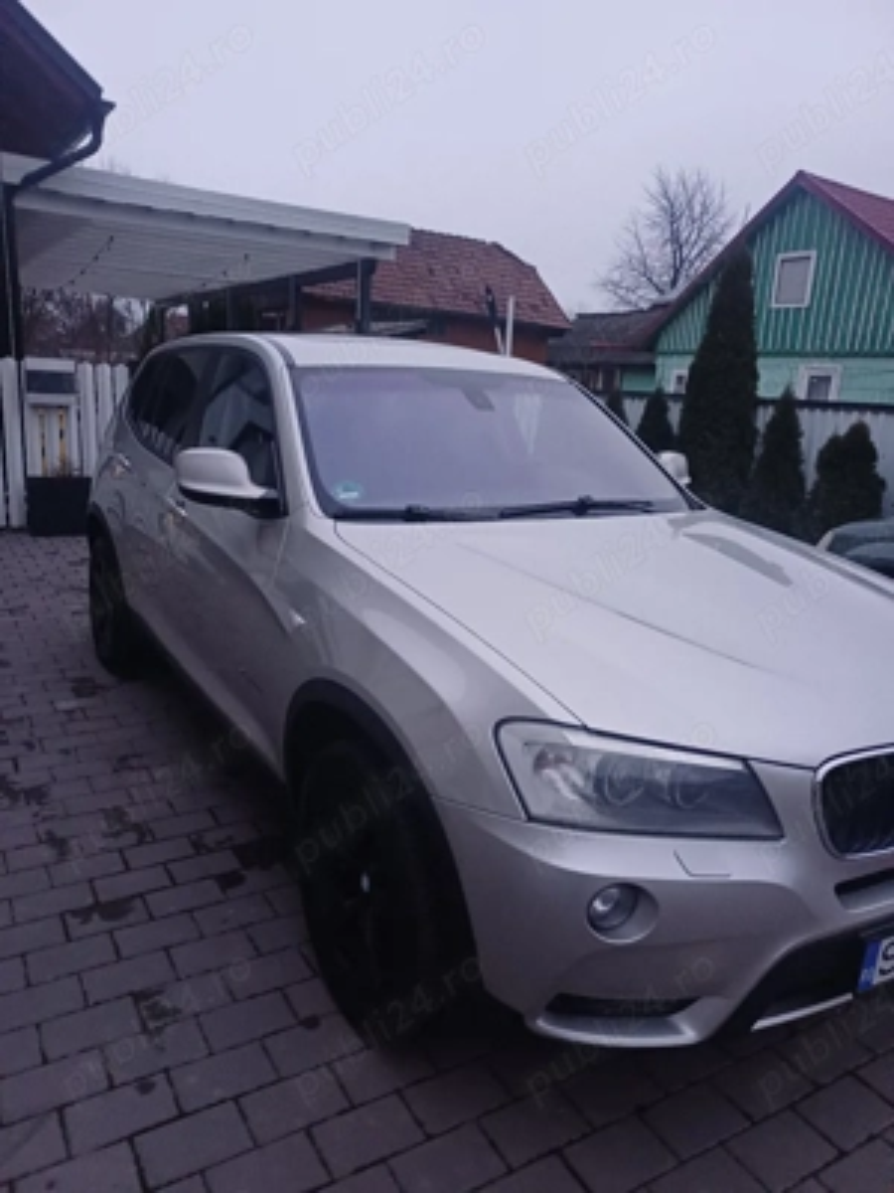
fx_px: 861
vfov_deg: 69.4
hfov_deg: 54.9
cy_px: 596
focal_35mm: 25
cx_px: 447
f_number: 1.8
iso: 400
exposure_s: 1/50
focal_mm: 4.65
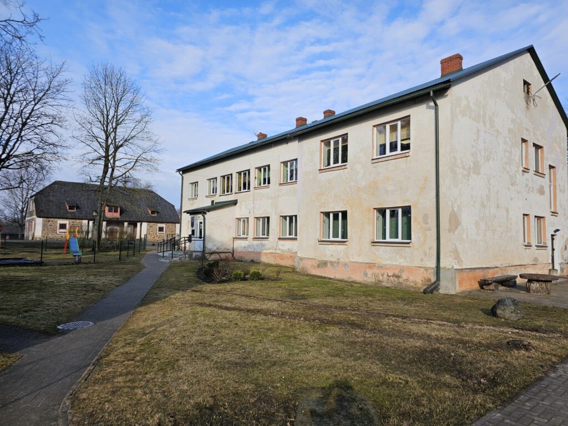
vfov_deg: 58.9
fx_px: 377
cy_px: 213
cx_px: 284
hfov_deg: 73.9
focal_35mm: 23
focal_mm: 6.3
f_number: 1.7
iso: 10
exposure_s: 1/494
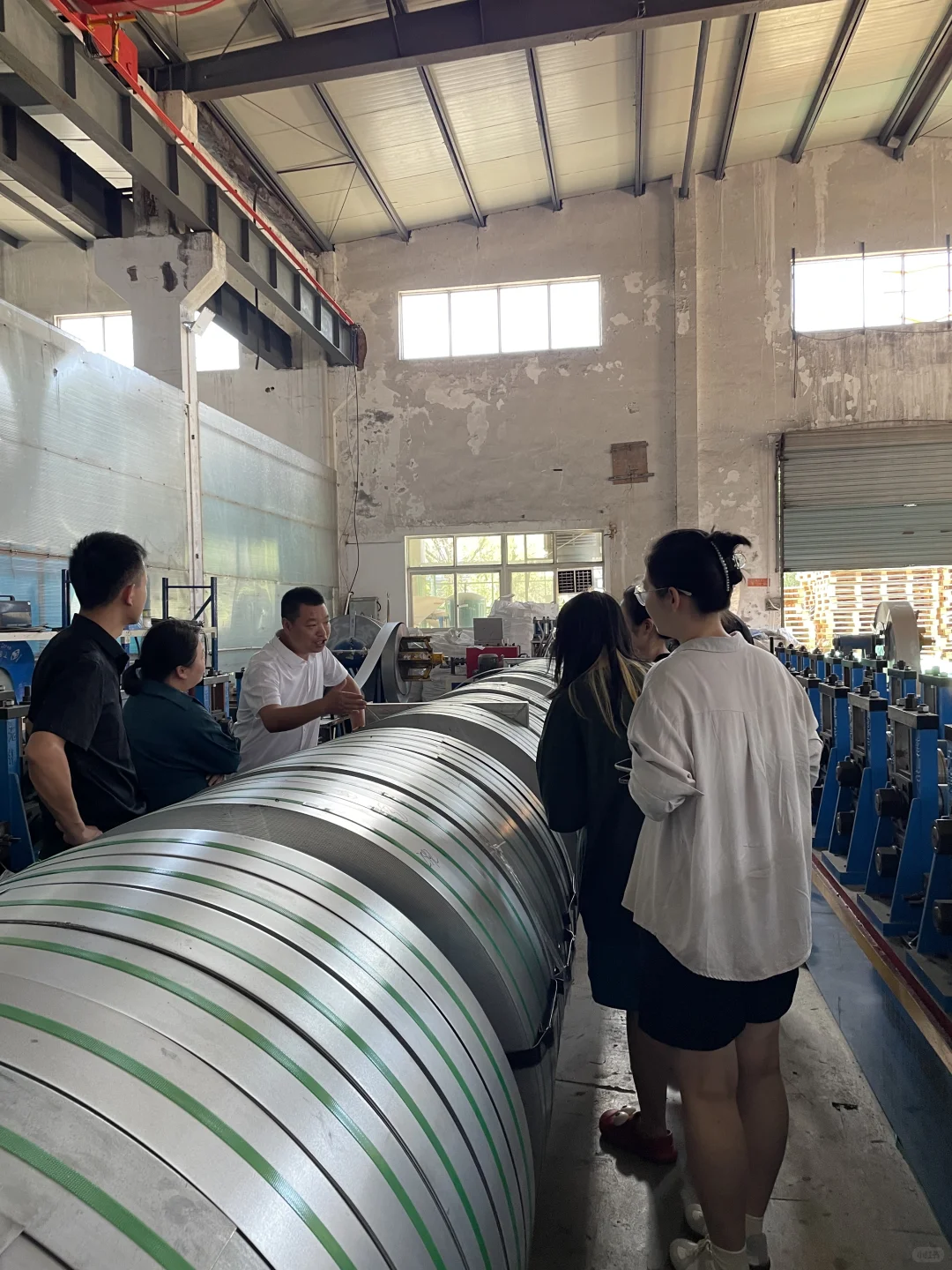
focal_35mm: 26
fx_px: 953
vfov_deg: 67.3
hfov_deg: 53.1
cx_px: 476
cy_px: 635
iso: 125
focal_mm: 4.2
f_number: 1.6
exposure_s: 1/91
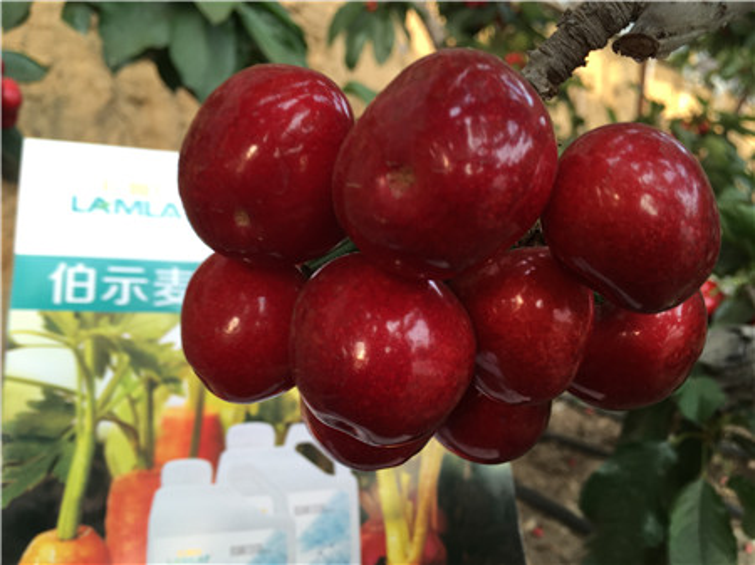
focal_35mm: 29
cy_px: 282
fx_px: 632
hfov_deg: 61.7
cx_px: 378
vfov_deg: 48.2
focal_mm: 4.15
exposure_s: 1/50
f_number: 2.2
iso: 25
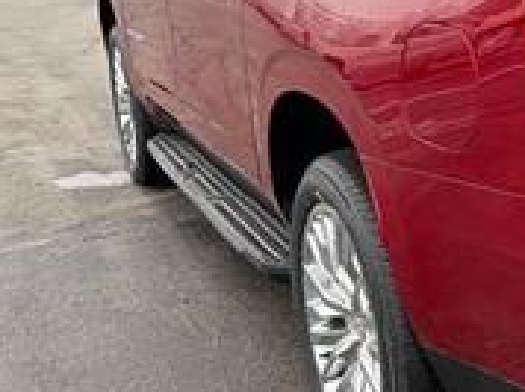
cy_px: 115
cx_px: 637
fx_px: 1030
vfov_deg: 21.4
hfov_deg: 25.5
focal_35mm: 68
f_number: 1.78
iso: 100
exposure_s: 1/185
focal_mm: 6.76
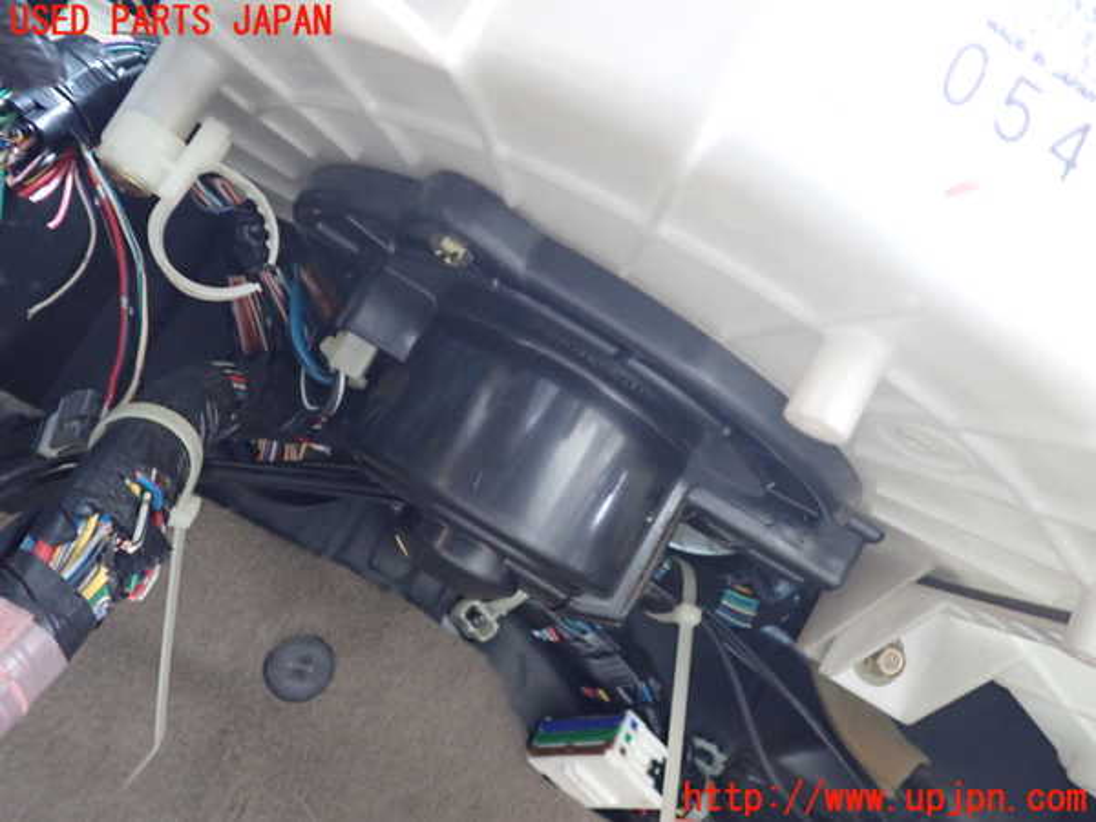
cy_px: 411
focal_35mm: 30
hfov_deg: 60.0
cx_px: 548
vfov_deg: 46.8
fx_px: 950
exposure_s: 1/30
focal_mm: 5.4
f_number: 2.3
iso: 800
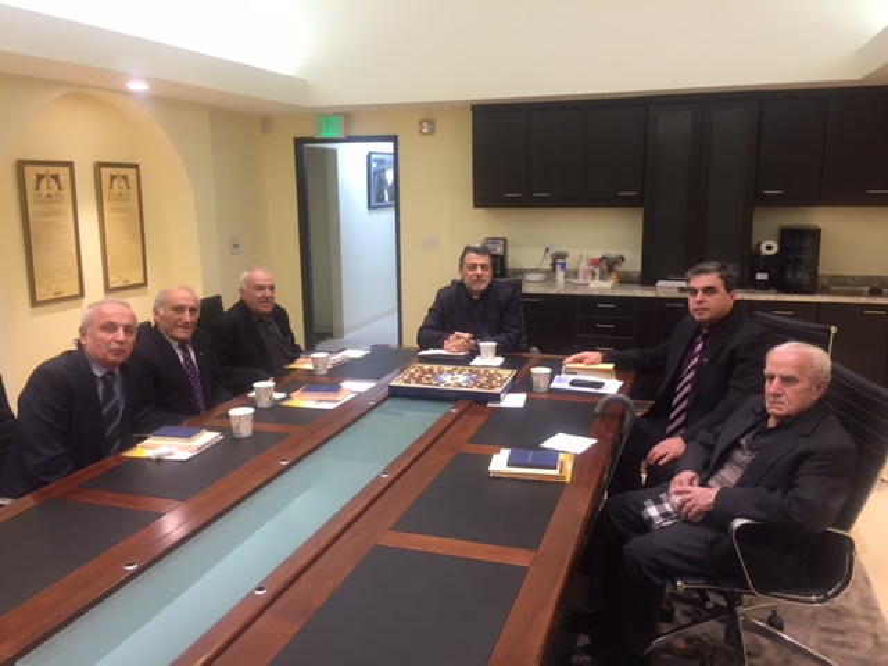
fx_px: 744
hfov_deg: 61.7
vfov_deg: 48.2
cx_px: 444
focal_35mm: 29
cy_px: 333
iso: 80
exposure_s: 1/30
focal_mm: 4.15
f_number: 2.2
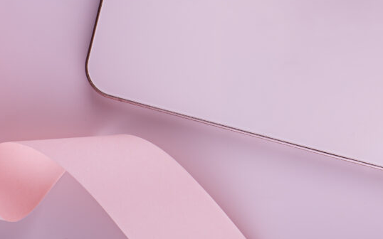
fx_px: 1012
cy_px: 46
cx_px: 301
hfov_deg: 21.2
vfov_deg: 13.4
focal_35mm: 97
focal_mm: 50
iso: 100
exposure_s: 1/100
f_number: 9
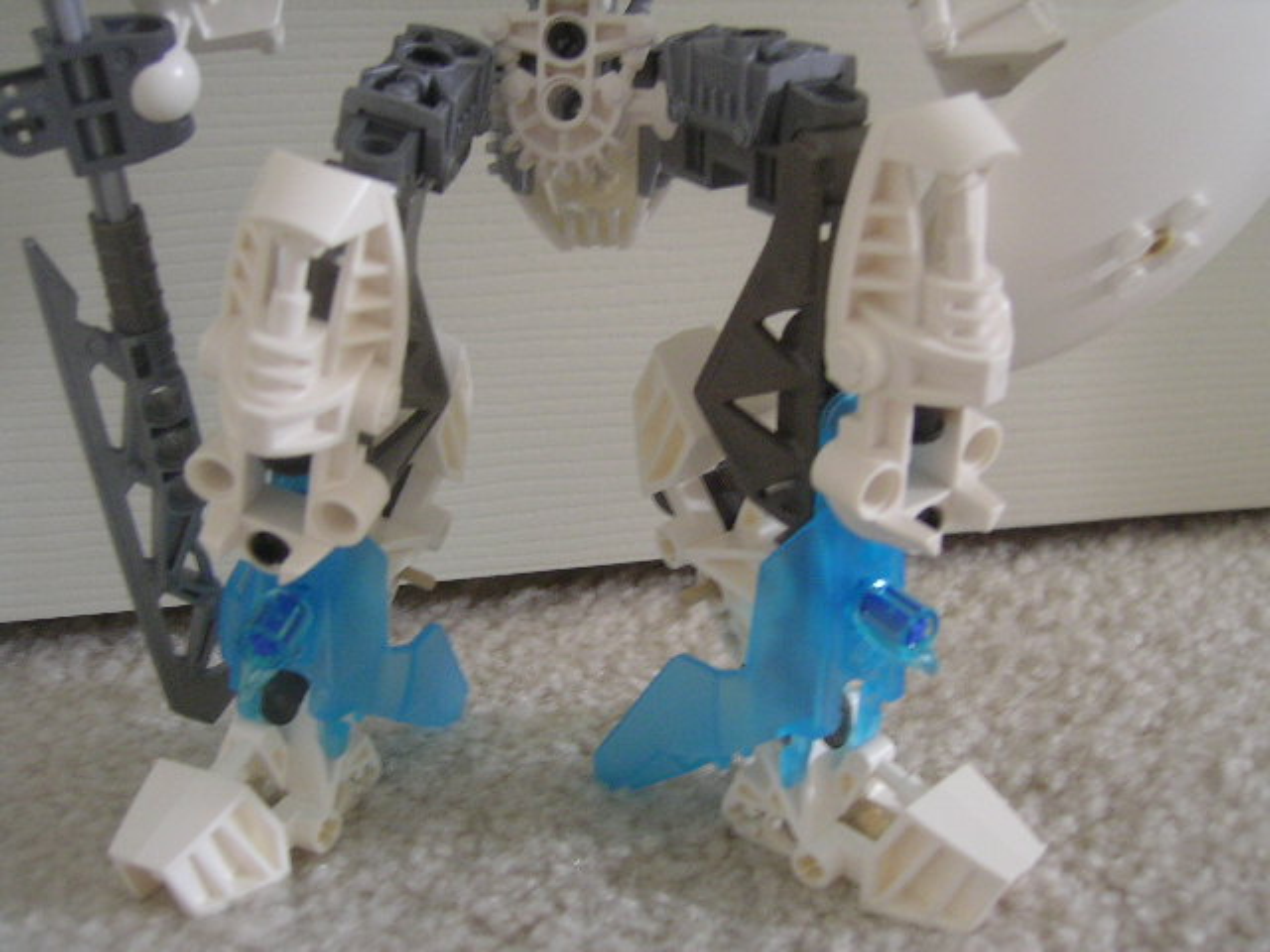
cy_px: 476
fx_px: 1321
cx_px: 635
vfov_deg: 39.7
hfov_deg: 51.4
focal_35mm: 36
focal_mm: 5.6
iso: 100
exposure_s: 1/7.1
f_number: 2.8
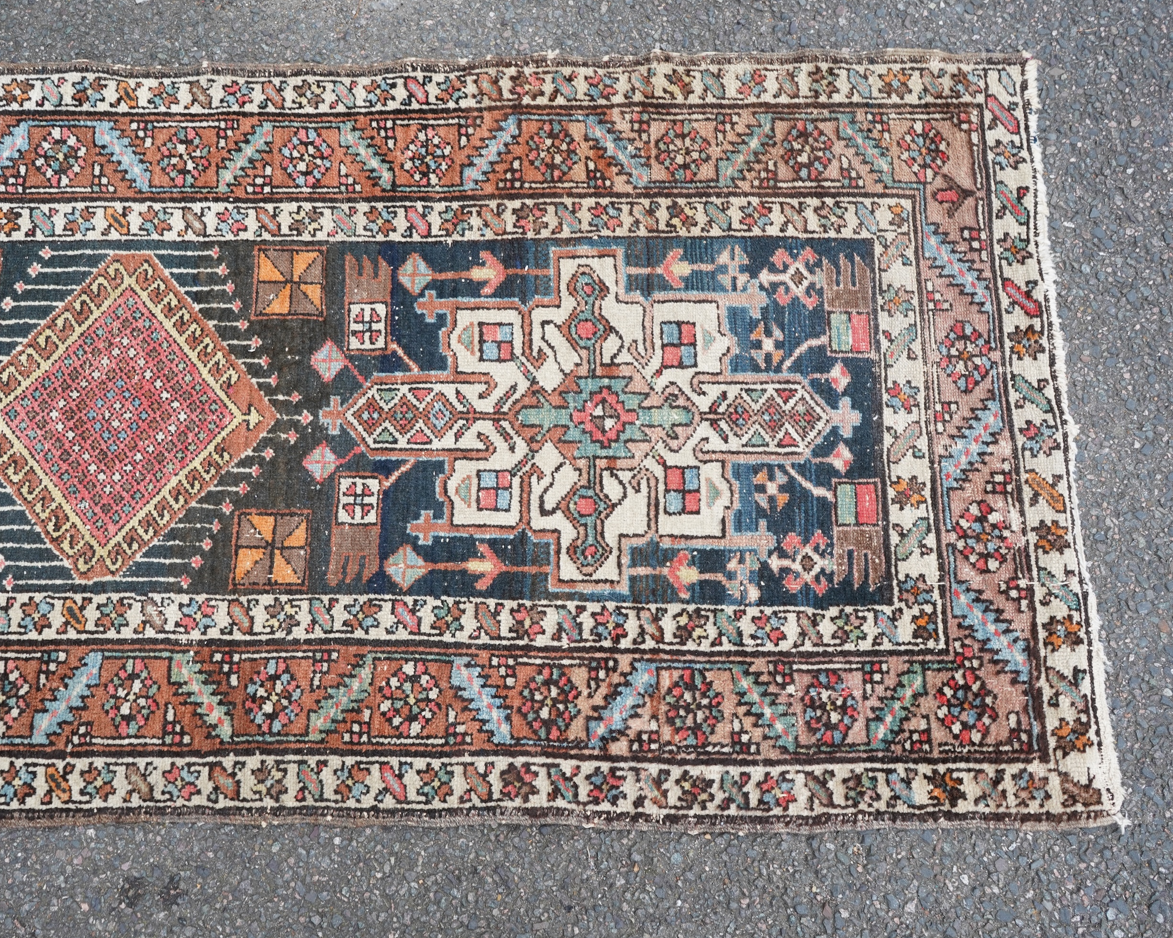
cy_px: 473
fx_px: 1146
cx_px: 514
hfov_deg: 54.1
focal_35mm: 33
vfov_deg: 44.5
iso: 400
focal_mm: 29
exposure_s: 1/60
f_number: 7.1
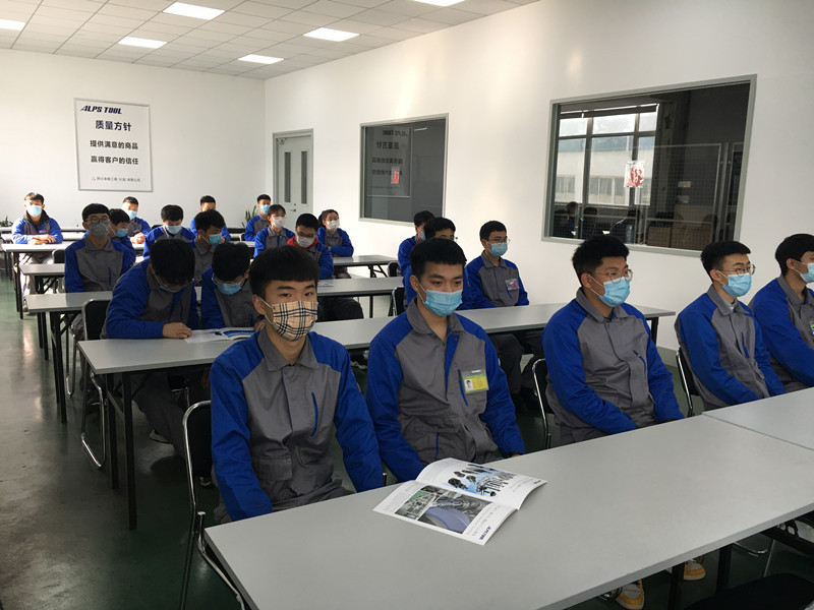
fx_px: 682
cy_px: 305
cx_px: 407
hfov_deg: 61.7
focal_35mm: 29
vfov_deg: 48.2
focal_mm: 4.15
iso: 40
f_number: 2.2
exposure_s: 1/100
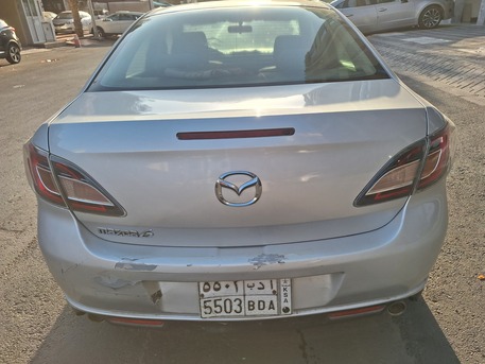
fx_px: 322
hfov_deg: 73.9
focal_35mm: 23
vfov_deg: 58.9
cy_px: 182
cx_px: 242
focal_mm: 5.54
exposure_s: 1/1264
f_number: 1.8
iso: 40
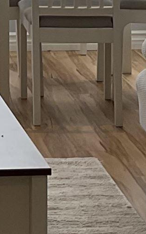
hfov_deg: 6.9
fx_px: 1189
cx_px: -99
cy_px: -151
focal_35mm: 187
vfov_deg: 10.7
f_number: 1.8
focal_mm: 3
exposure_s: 1/120
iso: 16
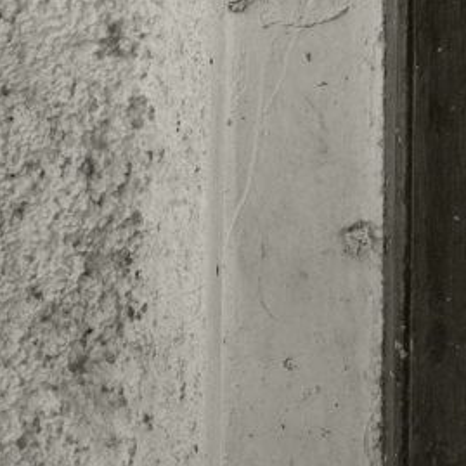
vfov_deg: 4.8
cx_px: -769
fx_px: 5544
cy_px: -156
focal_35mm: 364
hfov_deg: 4.7
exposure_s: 1/160
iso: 200
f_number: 5
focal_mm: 50
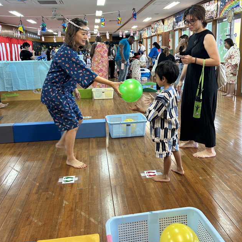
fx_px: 245
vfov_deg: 52.3
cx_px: 120
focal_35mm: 31
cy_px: 100
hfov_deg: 52.5
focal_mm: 5.7
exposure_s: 1/60
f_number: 1.5
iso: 80
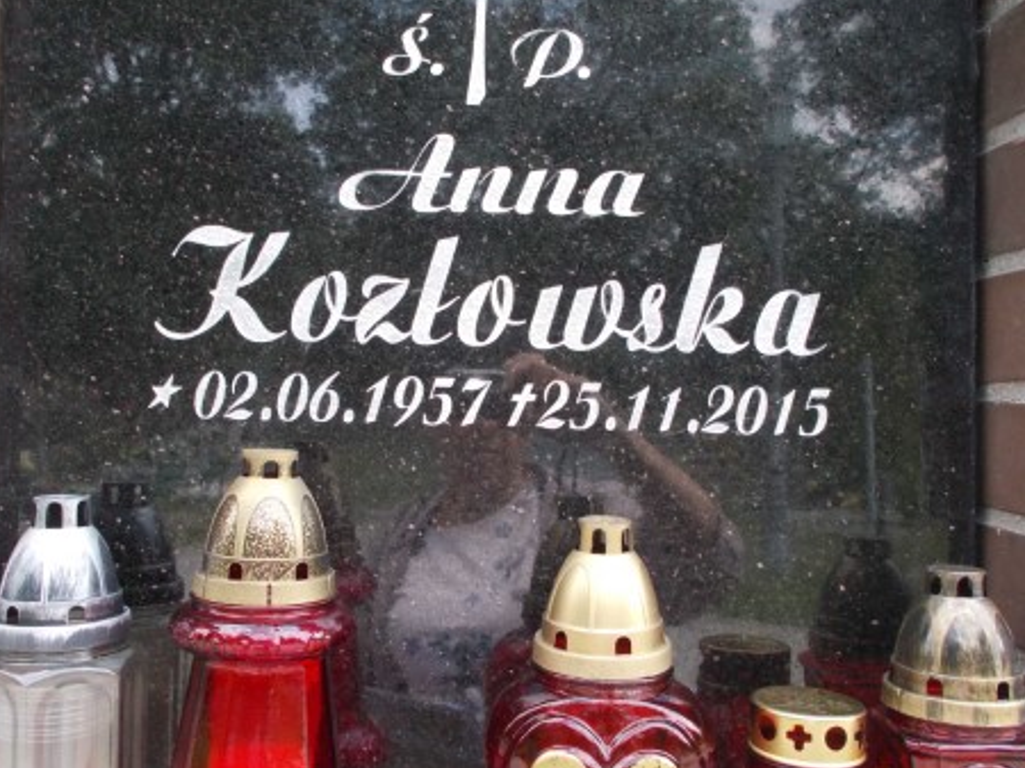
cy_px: 374
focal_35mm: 37
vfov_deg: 38.6
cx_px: 483
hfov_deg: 50.1
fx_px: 1095
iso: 200
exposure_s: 1/250
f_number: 3.2
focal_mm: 4.6
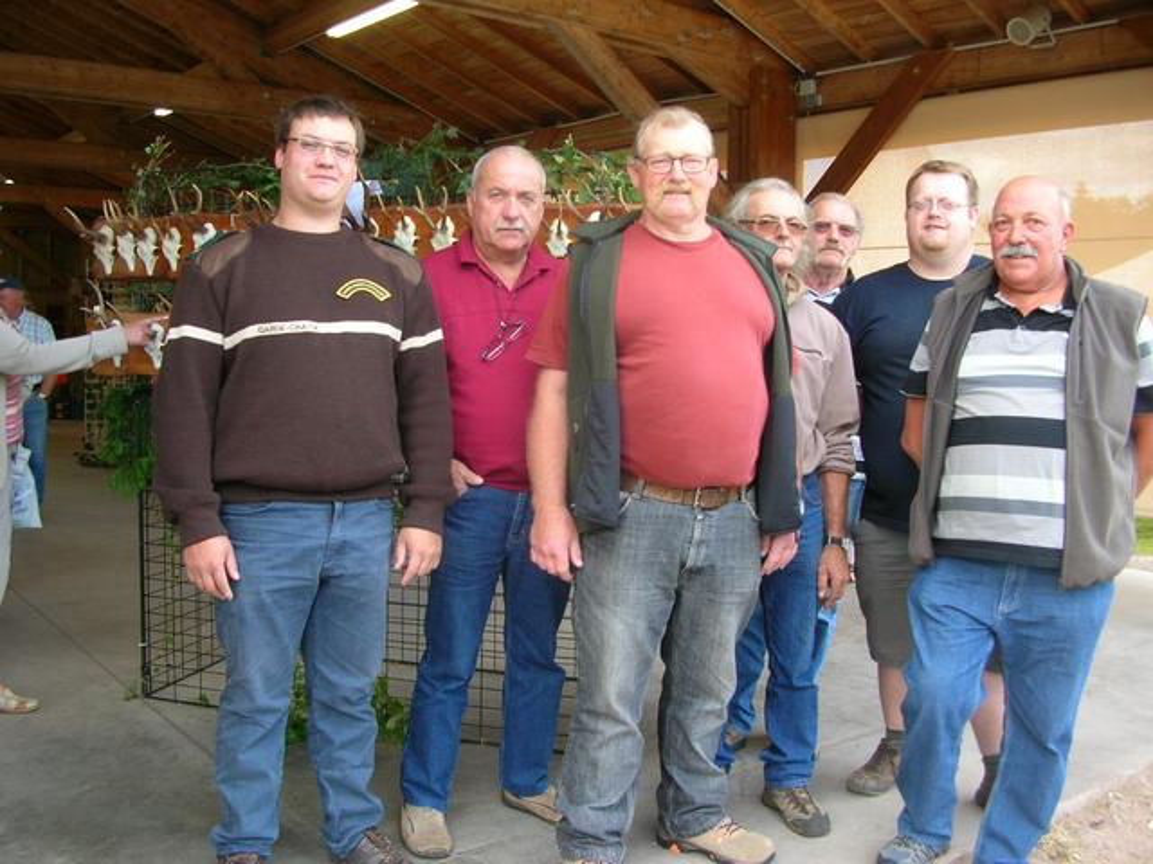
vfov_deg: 40.7
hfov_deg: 52.6
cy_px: 432
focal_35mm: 35
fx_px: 1166
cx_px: 576
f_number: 2.8
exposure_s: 1/49
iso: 50
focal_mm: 5.8
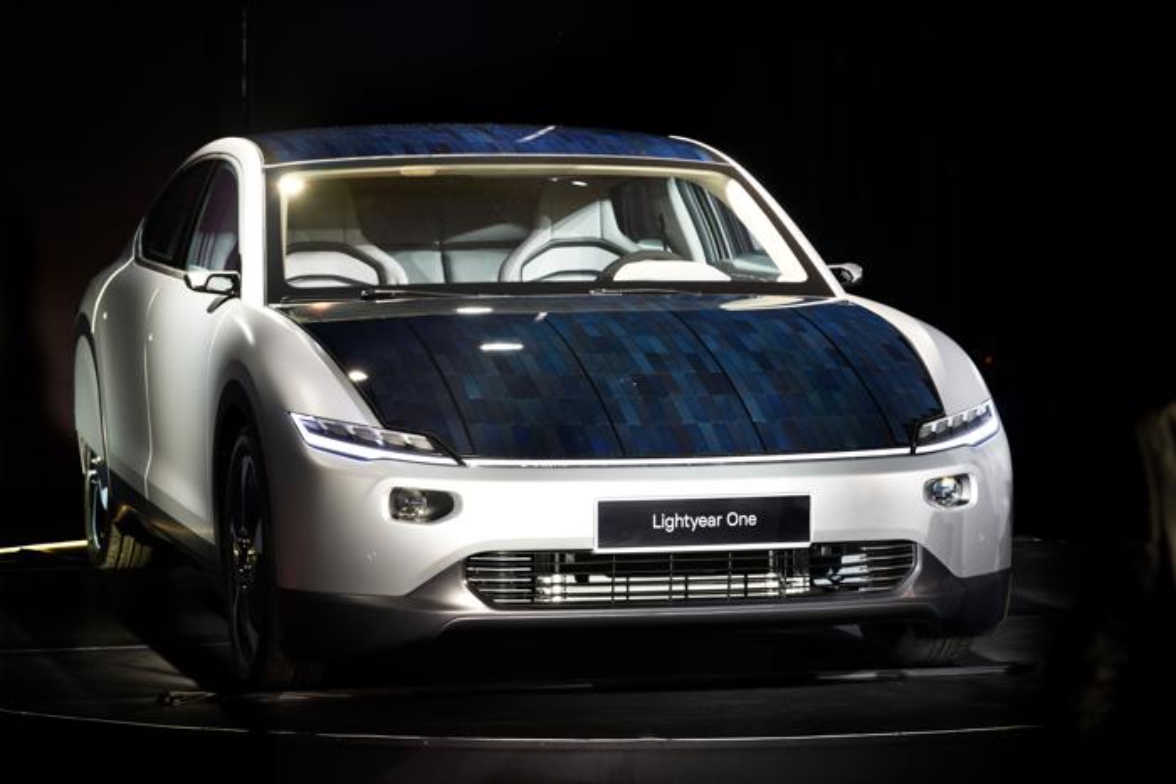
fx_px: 3921
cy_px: 392
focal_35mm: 120
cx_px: 588
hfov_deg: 17.1
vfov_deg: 11.4
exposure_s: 1/20
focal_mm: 120
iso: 250
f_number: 7.1
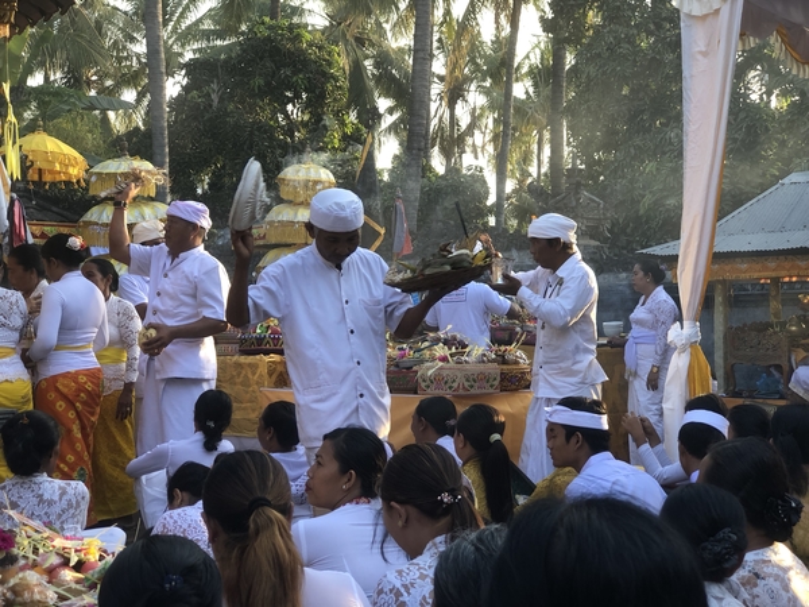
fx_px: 1332
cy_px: 304
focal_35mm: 57
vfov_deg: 25.7
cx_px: 404
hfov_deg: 33.8
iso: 64
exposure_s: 1/120
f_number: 2.8
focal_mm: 6.6
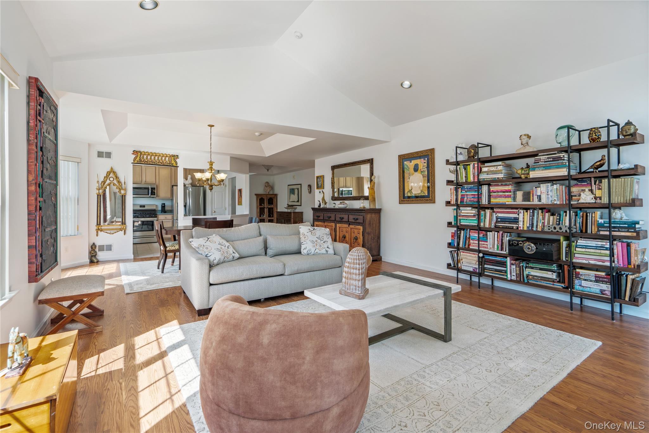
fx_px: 288
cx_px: 324
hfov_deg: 96.7
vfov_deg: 73.7
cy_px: 216
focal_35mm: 16
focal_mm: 16
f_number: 7.1
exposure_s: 1/10
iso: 500
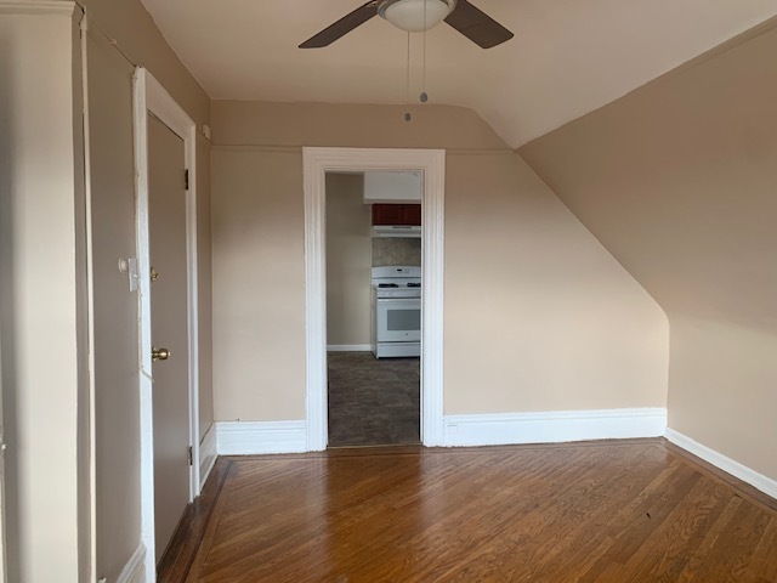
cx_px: 388
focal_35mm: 26
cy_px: 292
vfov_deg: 53.1
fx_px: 584
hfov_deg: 67.3
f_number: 1.8
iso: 100
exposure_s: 1/63
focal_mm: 4.25
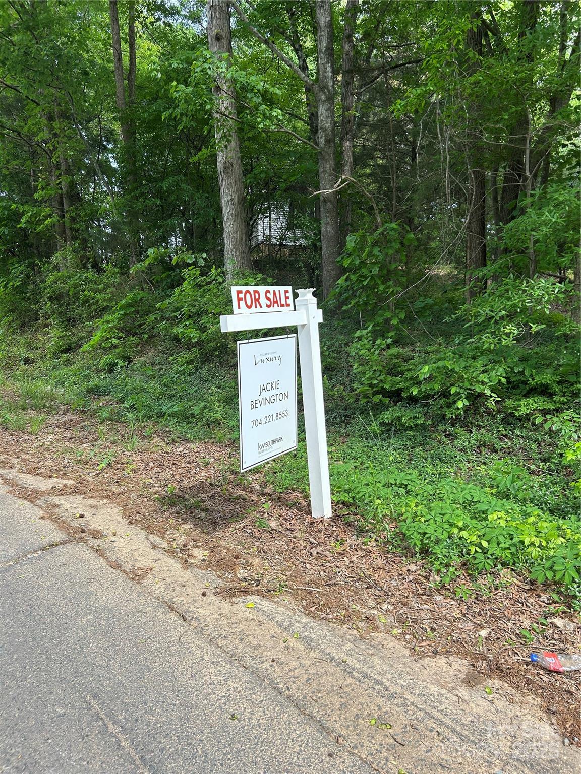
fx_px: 582
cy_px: 387
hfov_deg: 53.1
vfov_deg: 67.3
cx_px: 290
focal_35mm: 26
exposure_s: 1/628
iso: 50
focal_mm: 5.7
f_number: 1.5
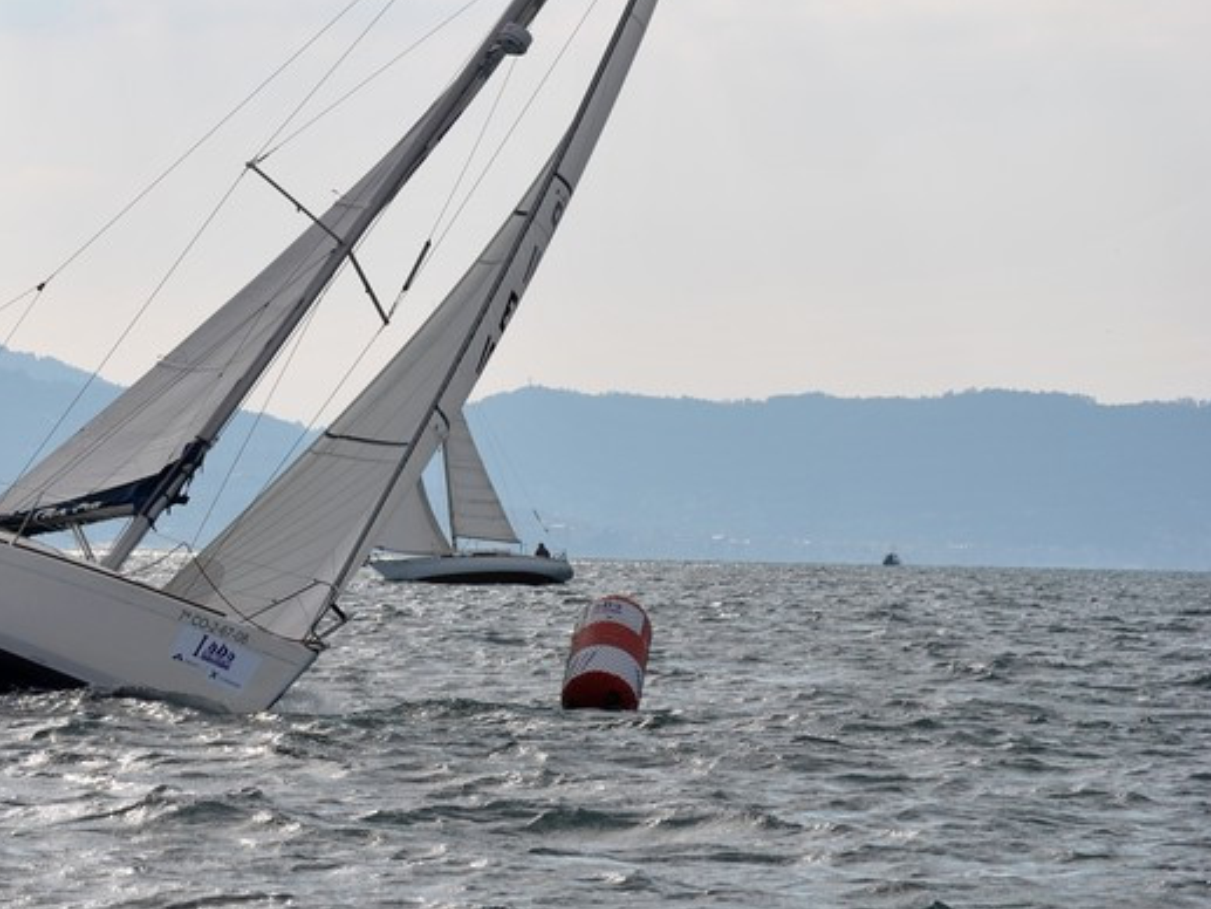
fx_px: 7873
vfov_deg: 6.6
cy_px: 389
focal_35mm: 225
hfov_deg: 8.8
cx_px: 204
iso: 100
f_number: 7.1
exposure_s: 1/800
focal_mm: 90
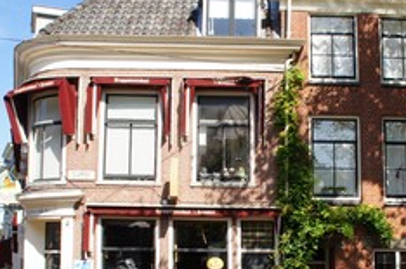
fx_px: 596
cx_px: 267
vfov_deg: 25.3
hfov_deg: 37.2
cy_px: 171
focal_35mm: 53
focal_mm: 18
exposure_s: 1/60
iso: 100
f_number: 11
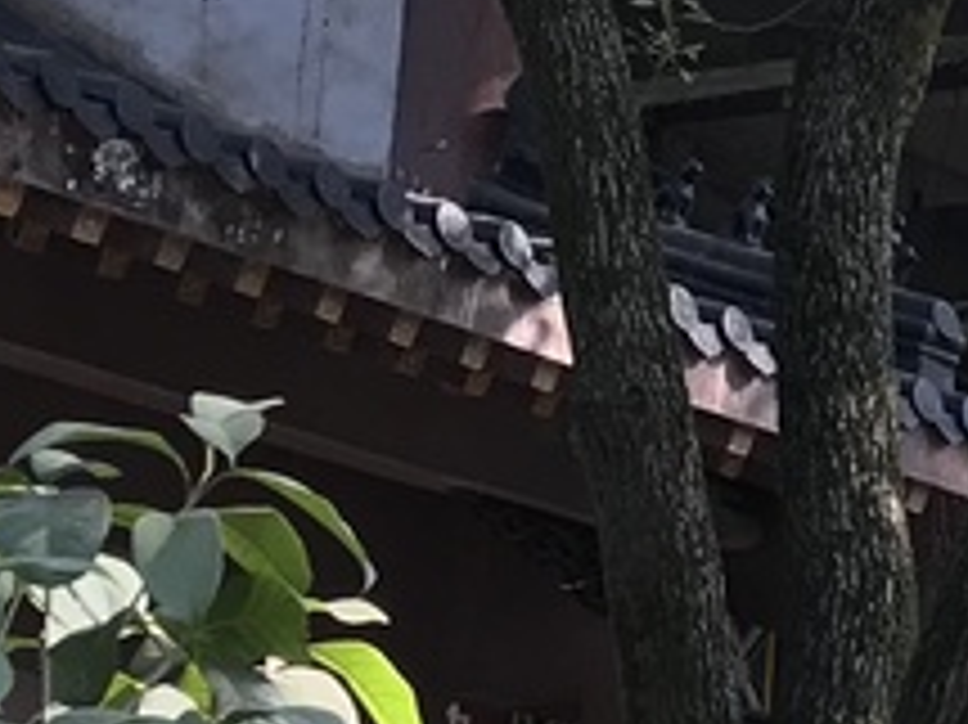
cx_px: 1857
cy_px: 845
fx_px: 4863
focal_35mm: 174
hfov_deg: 10.5
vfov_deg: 8.4
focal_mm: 3.99
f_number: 1.8
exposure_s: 1/164
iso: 20
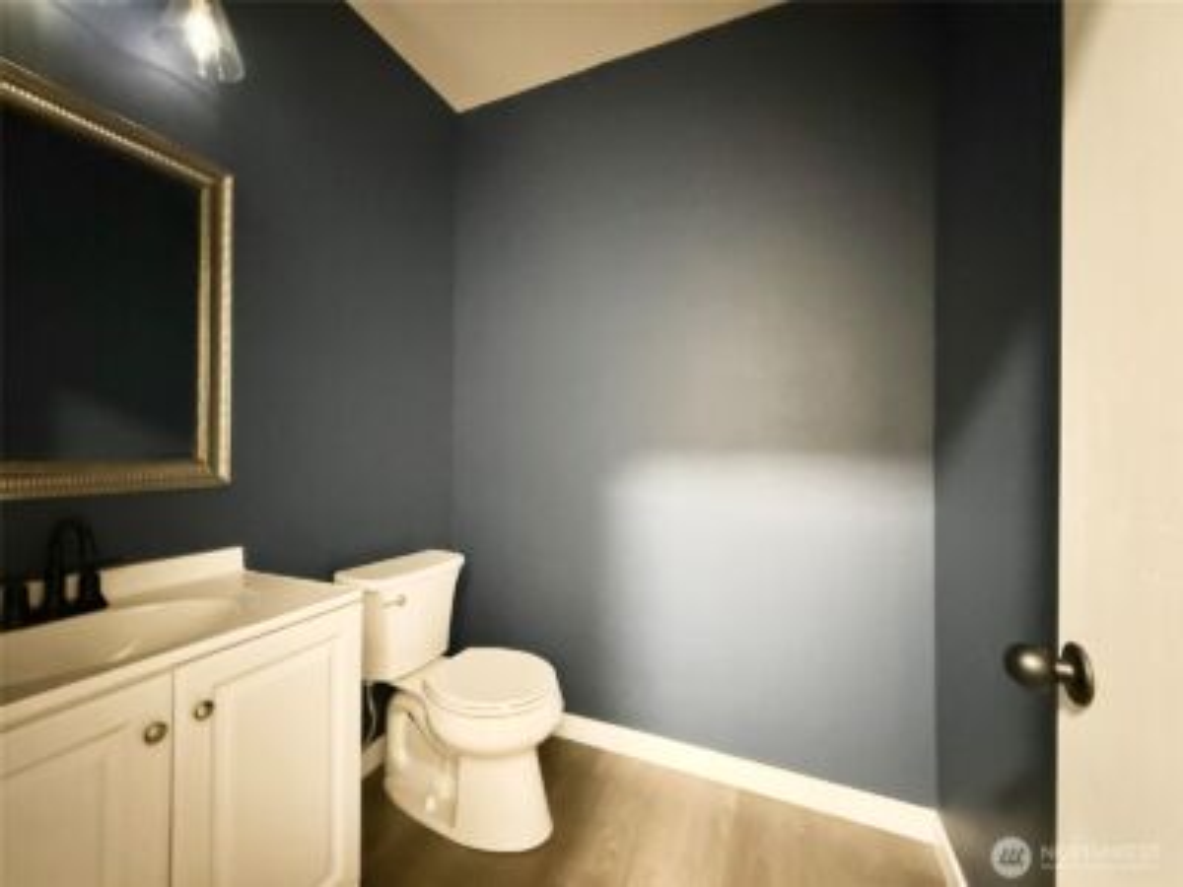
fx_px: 478
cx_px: 592
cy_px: 444
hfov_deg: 102.1
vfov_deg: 85.7
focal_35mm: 14
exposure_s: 1/30
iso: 2000
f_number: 2.2
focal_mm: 2.22
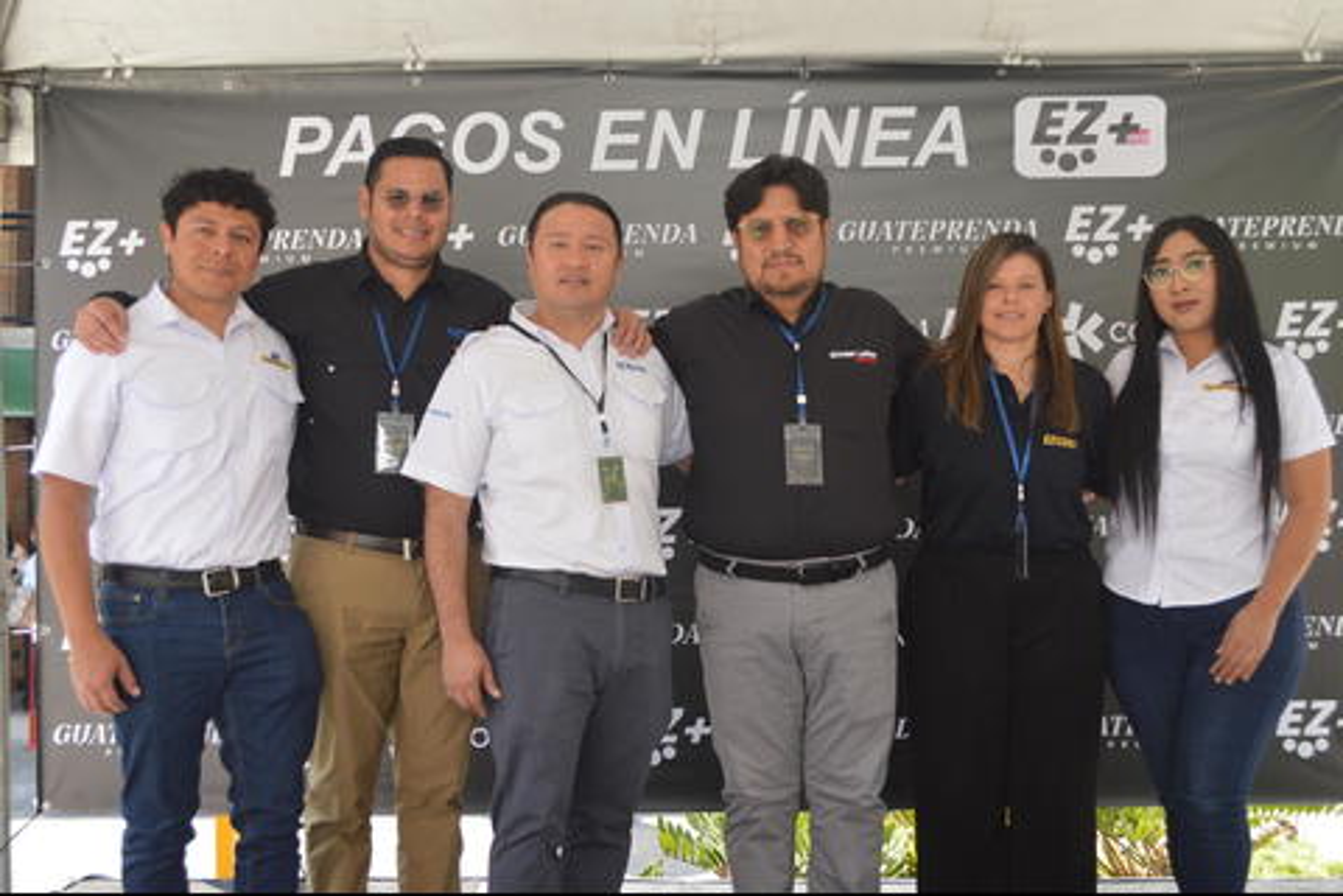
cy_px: 448
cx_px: 672
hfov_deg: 46.4
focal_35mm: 42
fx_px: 1567
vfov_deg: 31.9
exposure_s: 1/125
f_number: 5.6
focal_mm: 28
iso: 280
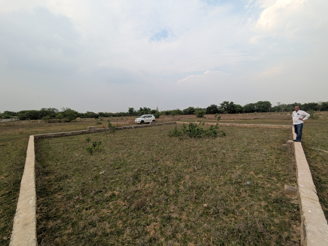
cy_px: 123
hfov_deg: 102.0
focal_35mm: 14
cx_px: 164
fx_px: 133
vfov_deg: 85.7
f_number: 2.2
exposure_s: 1/735
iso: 48
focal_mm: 1.83
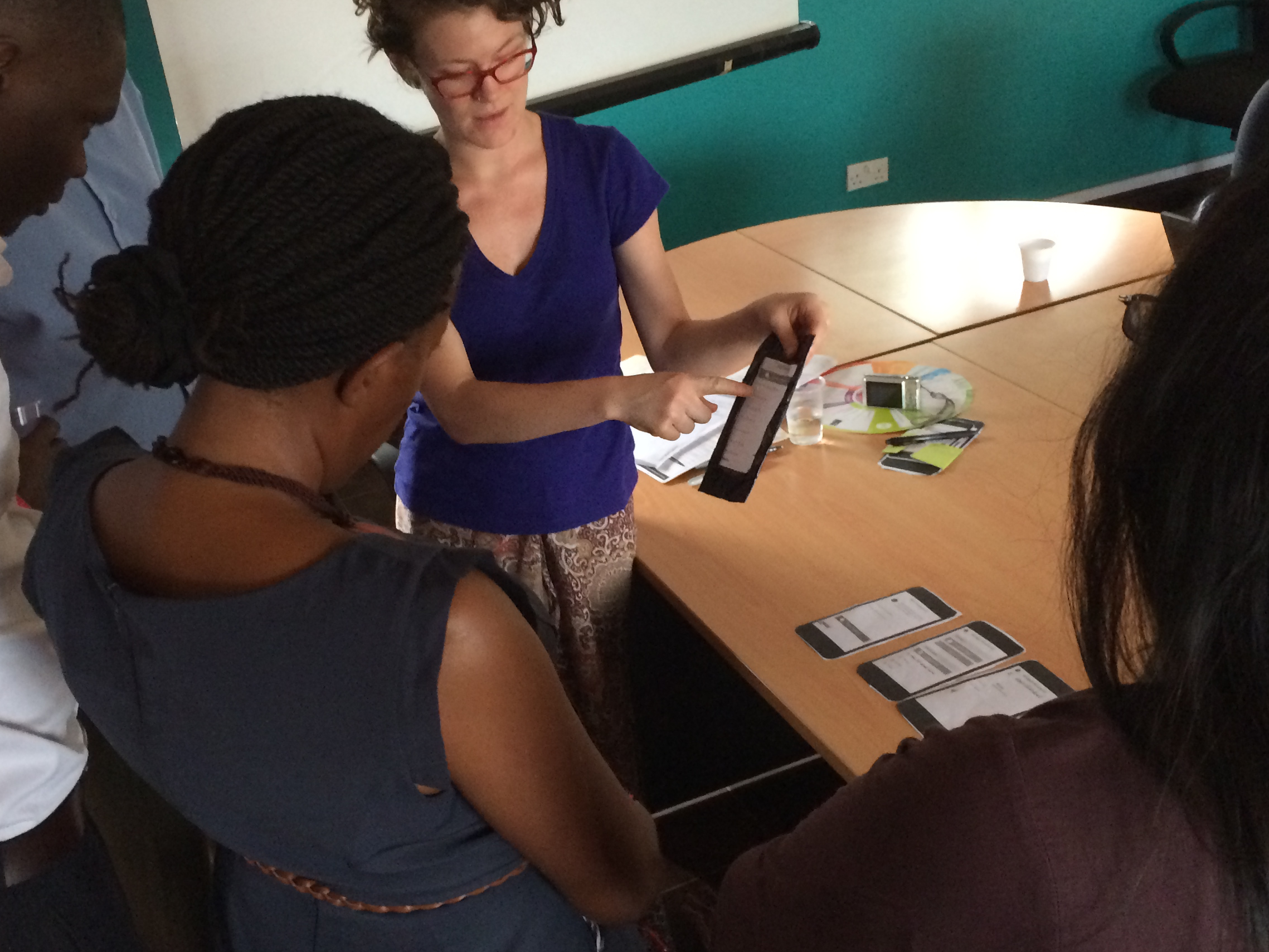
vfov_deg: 33.6
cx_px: 576
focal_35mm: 43
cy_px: 462
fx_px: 1576
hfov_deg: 43.8
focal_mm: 4.12
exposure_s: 1/30
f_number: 2.2
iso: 320
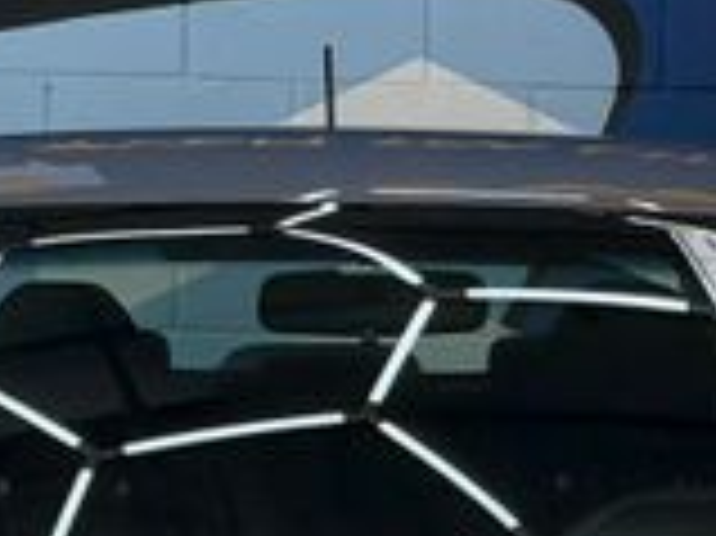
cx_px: 599
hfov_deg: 8.5
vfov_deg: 6.3
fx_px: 4795
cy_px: 824
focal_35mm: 232
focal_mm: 6.76
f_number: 1.78
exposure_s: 1/165
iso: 64
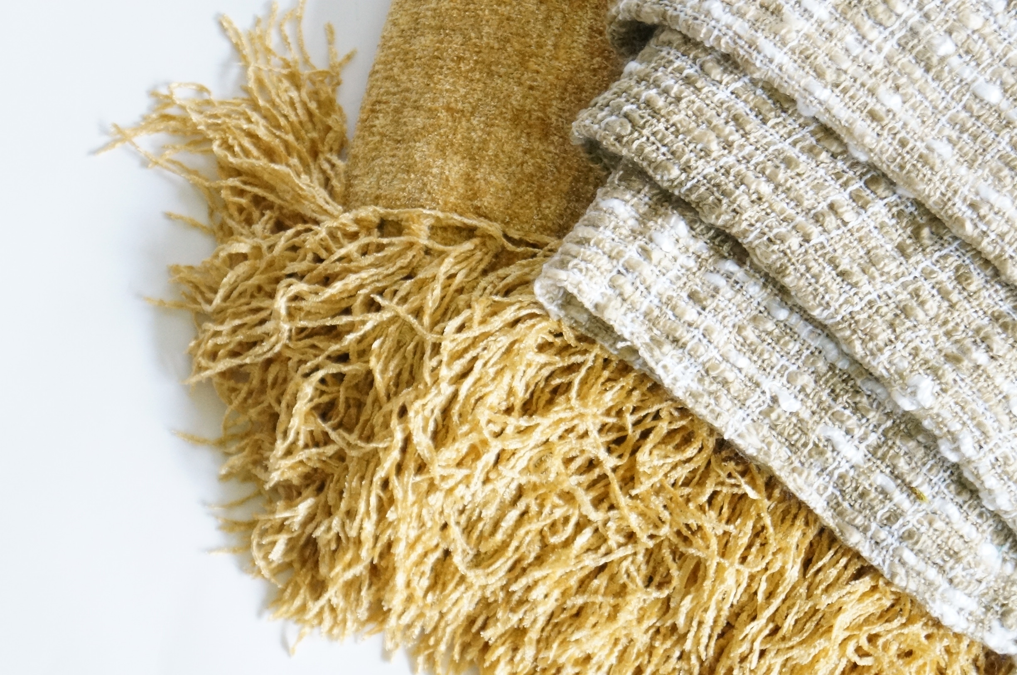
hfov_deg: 24.7
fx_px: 2327
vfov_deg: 16.5
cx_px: 508
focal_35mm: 82
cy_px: 338
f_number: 5.6
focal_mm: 55
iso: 2500
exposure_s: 1/100
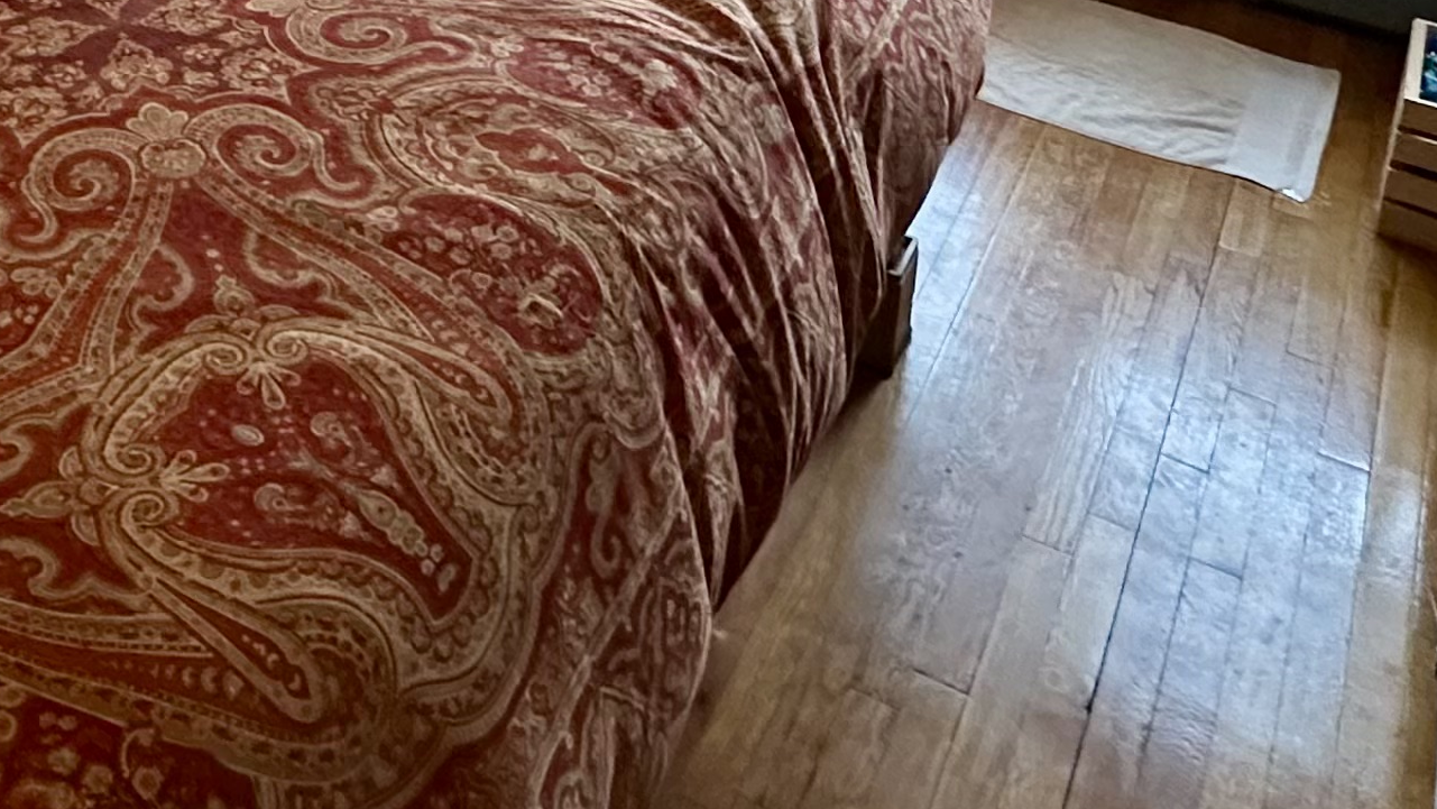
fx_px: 1829
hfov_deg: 41.2
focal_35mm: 48
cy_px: -456
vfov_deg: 20.7
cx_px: 308
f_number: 2.2
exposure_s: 1/60
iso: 320
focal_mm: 2.22
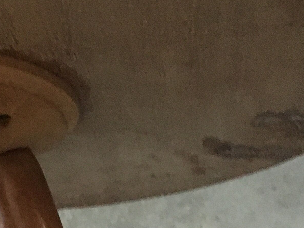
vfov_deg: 14.2
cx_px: -15
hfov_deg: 19.3
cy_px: 327
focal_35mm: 98
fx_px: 861
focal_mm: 4.15
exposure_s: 1/17
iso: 640
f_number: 2.2
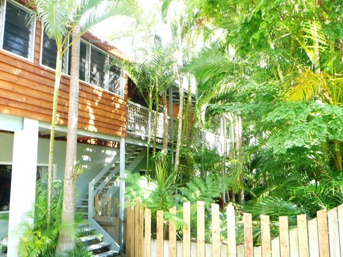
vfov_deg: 48.2
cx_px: 170
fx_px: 287
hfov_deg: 61.7
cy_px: 128
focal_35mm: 29
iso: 160
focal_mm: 4.6
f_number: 3.3
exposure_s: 1/30
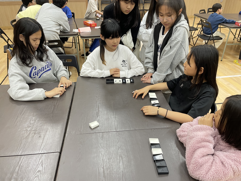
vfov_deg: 53.1
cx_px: 120
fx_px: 181
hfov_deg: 67.3
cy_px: 90
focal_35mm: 26
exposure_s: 1/60
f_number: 1.6
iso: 125
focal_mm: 4.2
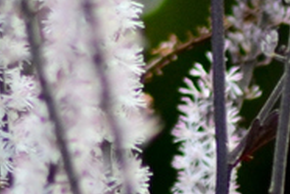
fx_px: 15041
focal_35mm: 1867
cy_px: -12
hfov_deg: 1.1
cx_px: 769
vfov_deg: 0.7
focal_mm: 185
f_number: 5.6
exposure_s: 1/400
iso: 400
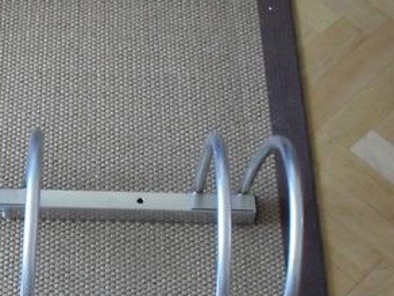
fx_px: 990
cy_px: 308
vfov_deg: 16.6
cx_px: 65
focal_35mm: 87
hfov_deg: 22.1
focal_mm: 6.3
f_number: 3.2
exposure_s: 1/30
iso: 640
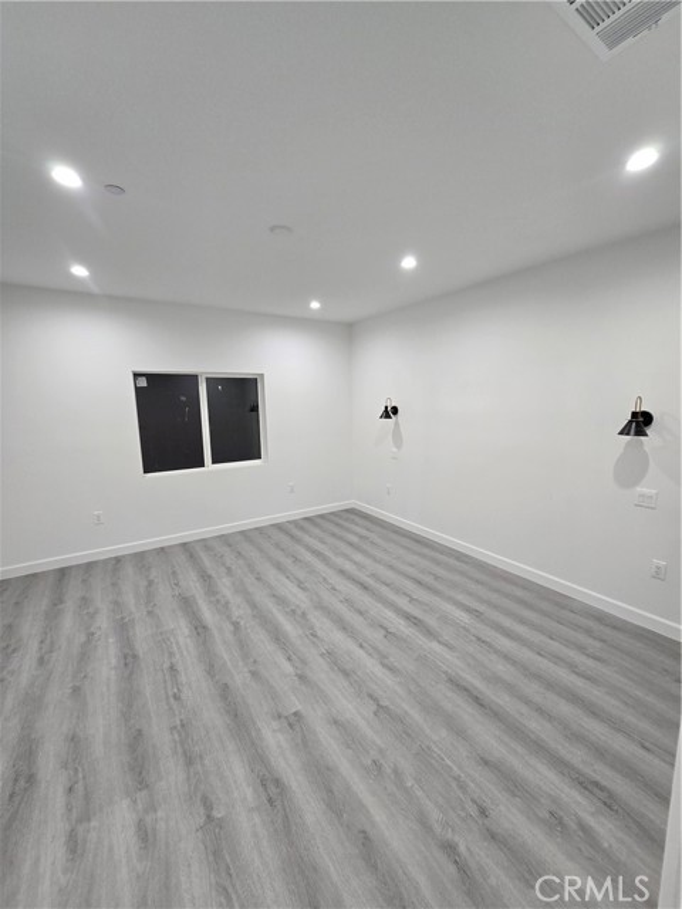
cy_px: 454
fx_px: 341
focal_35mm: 13
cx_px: 341
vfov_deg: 106.2
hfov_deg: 89.9
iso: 160
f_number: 2.2
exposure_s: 1/60
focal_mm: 2.2
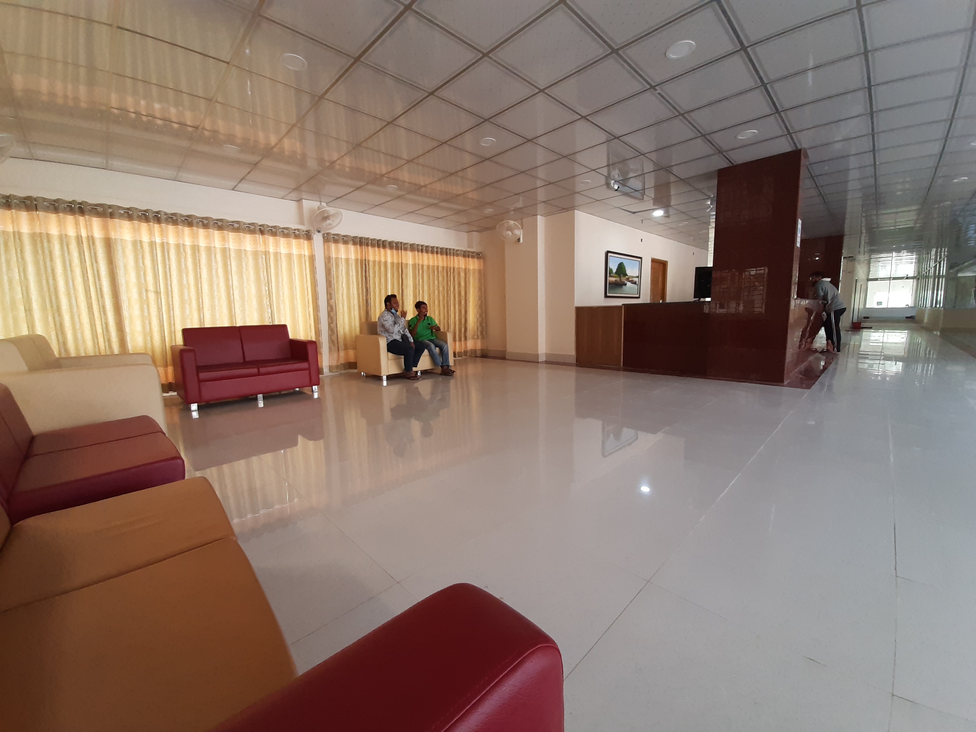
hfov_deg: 106.2
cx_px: 488
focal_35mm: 13
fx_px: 367
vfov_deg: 89.9
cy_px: 366
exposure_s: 1/50
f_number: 2.2
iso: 100
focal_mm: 1.42
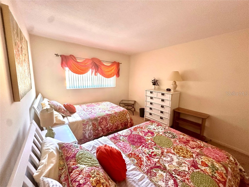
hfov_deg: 102.1
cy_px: 94
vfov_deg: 85.7
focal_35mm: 14
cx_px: 124
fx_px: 101
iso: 500
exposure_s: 1/60
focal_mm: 2.22
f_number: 2.2
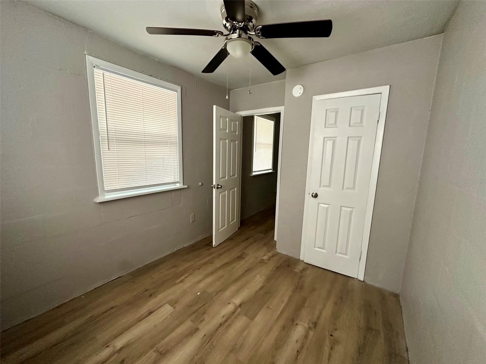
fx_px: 197
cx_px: 243
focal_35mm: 14
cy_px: 182
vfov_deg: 85.7
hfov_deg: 102.1
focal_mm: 2.22
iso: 320
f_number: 2.2
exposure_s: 1/63
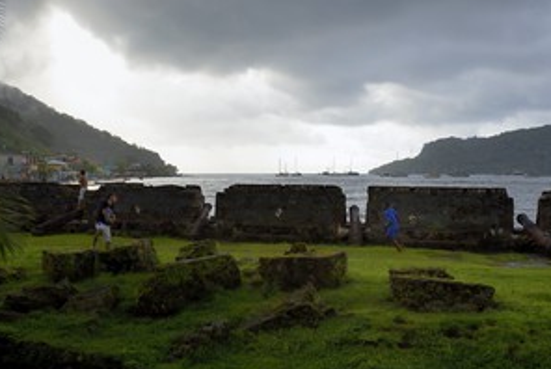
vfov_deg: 38.7
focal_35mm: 34
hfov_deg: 55.7
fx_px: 521
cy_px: 231
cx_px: 292
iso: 400
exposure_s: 1/250
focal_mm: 24
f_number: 5.6
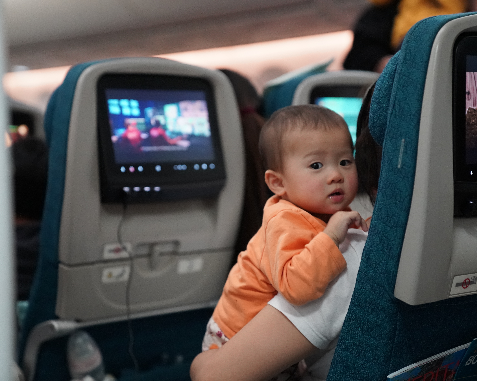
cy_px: 191
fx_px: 1115
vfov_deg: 19.4
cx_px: 267
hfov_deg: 24.1
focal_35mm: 79
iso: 6400
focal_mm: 70
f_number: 2.8
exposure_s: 1/100
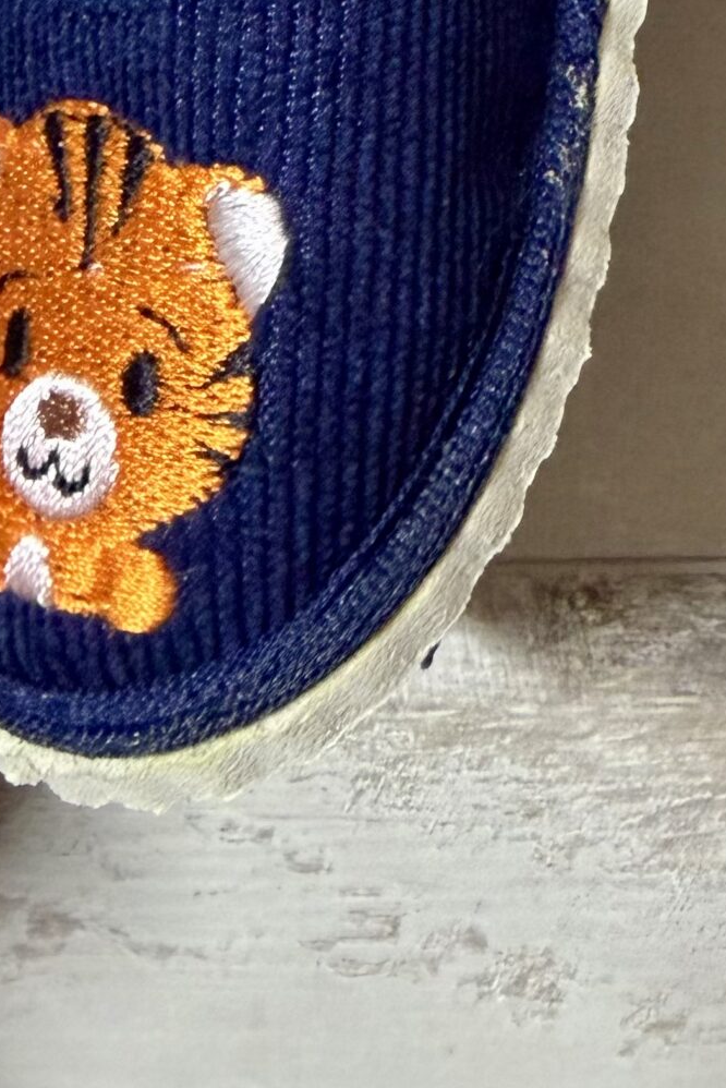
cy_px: -281
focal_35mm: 64
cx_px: 673
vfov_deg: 27.0
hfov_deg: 20.8
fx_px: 1935
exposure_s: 1/50
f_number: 2.2
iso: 400
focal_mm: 2.22
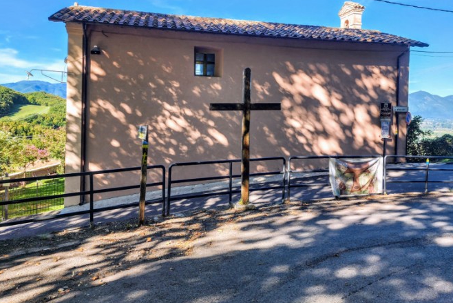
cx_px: 251
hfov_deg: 58.6
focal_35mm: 32
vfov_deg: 40.9
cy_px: 118
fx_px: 403
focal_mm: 6.4
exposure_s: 1/354
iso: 12
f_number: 1.8
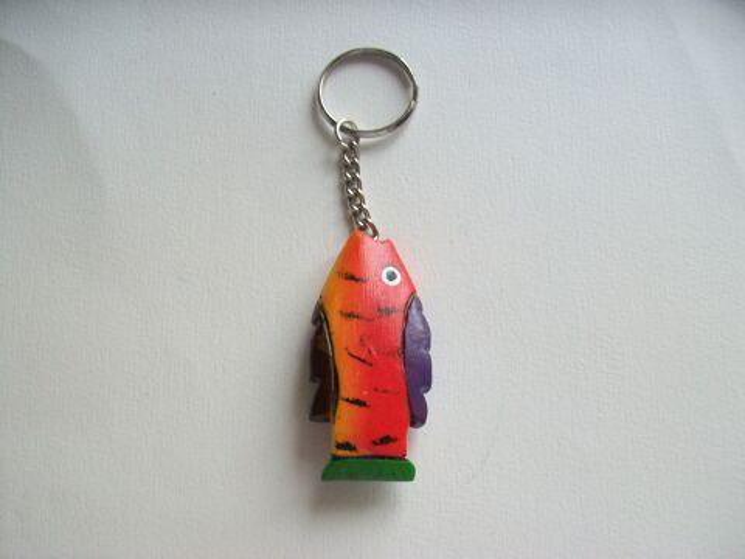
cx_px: 372
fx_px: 732
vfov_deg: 41.8
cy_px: 280
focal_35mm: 34
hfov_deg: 54.0
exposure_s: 1/30
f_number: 2.8
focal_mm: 5.7
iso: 160
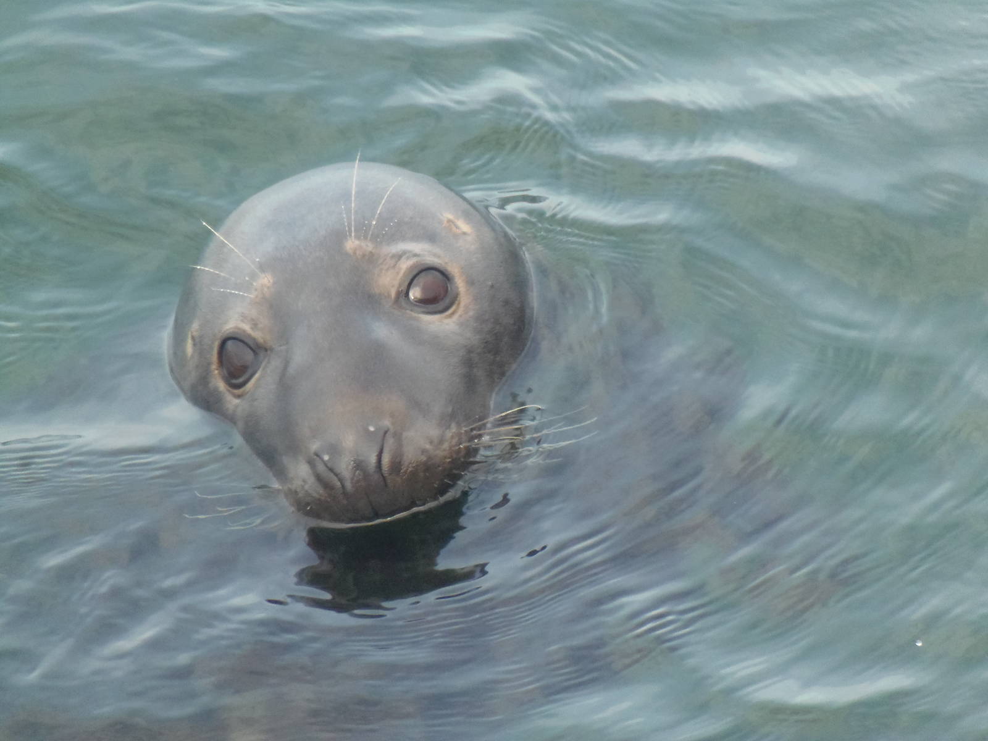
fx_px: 24660
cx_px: 494
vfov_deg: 1.7
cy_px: 370
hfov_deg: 2.3
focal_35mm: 864
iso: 400
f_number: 5.7
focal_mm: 154.8
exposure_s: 1/320
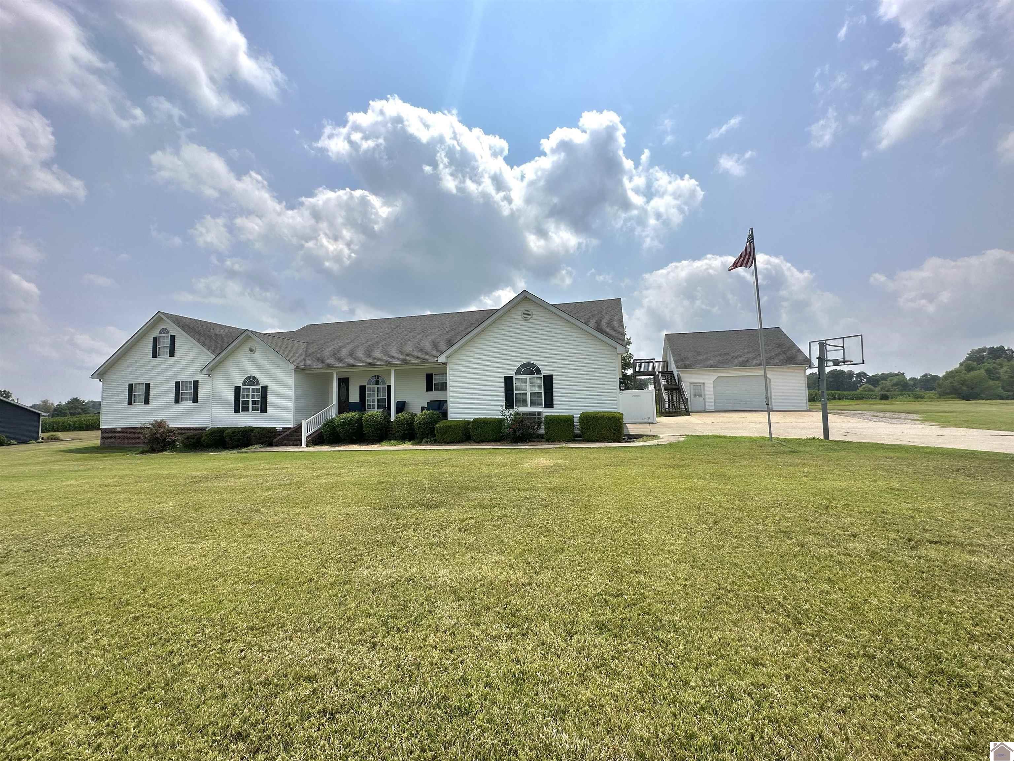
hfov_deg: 102.1
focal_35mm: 14
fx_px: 410
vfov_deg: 85.7
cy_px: 380
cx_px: 507
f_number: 2.2
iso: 50
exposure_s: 1/4132
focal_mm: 2.22
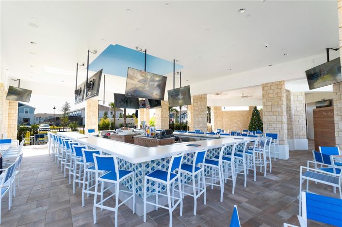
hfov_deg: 93.3
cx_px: 171
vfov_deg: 70.4
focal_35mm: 17
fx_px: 161
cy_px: 114
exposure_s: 1/60
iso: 1000
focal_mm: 17
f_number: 16
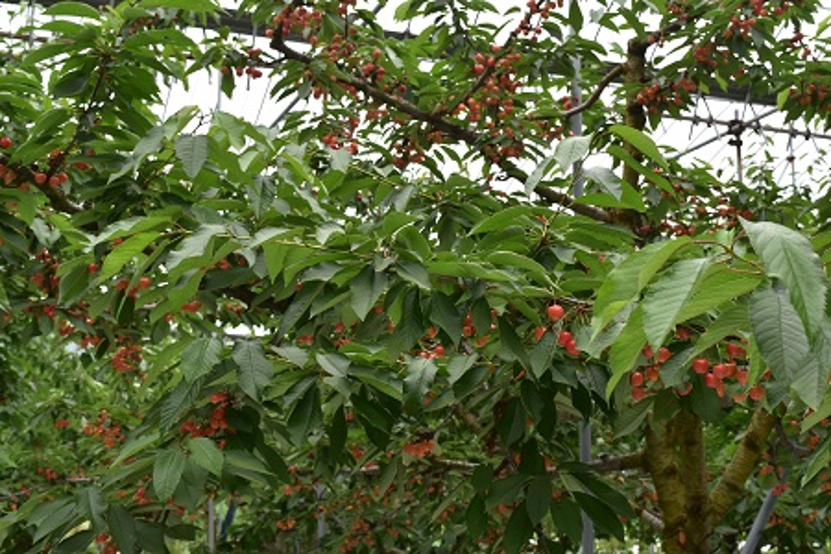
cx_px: 416
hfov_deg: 38.9
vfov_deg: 26.5
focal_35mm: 51
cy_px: 277
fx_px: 1177
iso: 400
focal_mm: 34
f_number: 10
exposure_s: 1/200
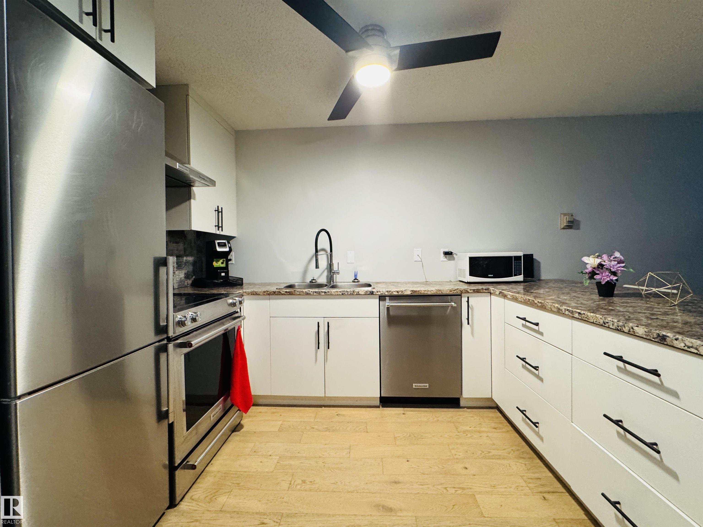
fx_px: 284
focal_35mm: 14
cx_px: 352
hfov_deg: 102.1
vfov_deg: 85.7
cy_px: 264
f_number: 2.2
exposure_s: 1/60
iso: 500
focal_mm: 2.22
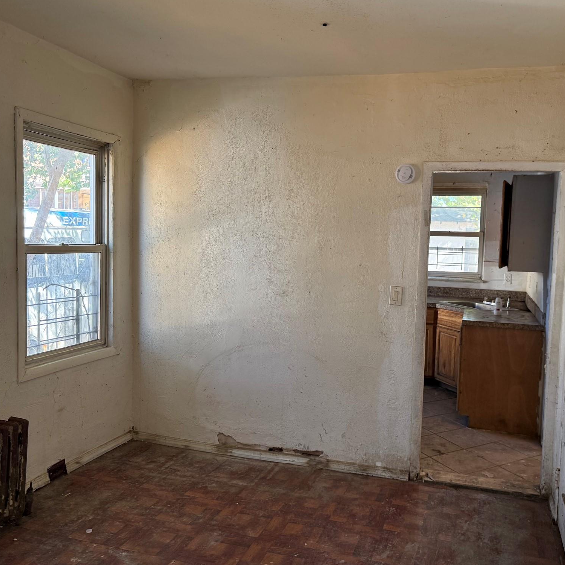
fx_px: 536
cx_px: 345
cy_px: 279
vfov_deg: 55.6
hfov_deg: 55.1
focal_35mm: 29
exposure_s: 1/179
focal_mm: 6.76
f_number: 1.78
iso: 200
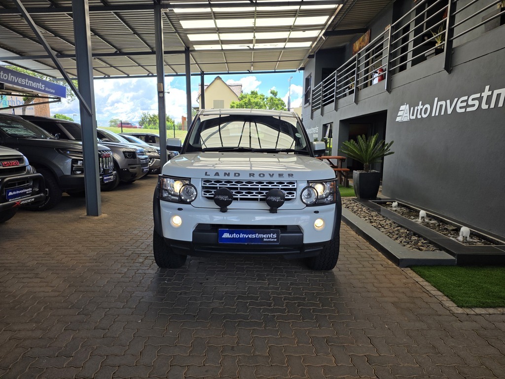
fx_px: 336
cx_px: 252
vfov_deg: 58.9
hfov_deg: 73.9
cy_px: 190
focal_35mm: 23
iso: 80
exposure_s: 1/2572
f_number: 1.7
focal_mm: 6.25
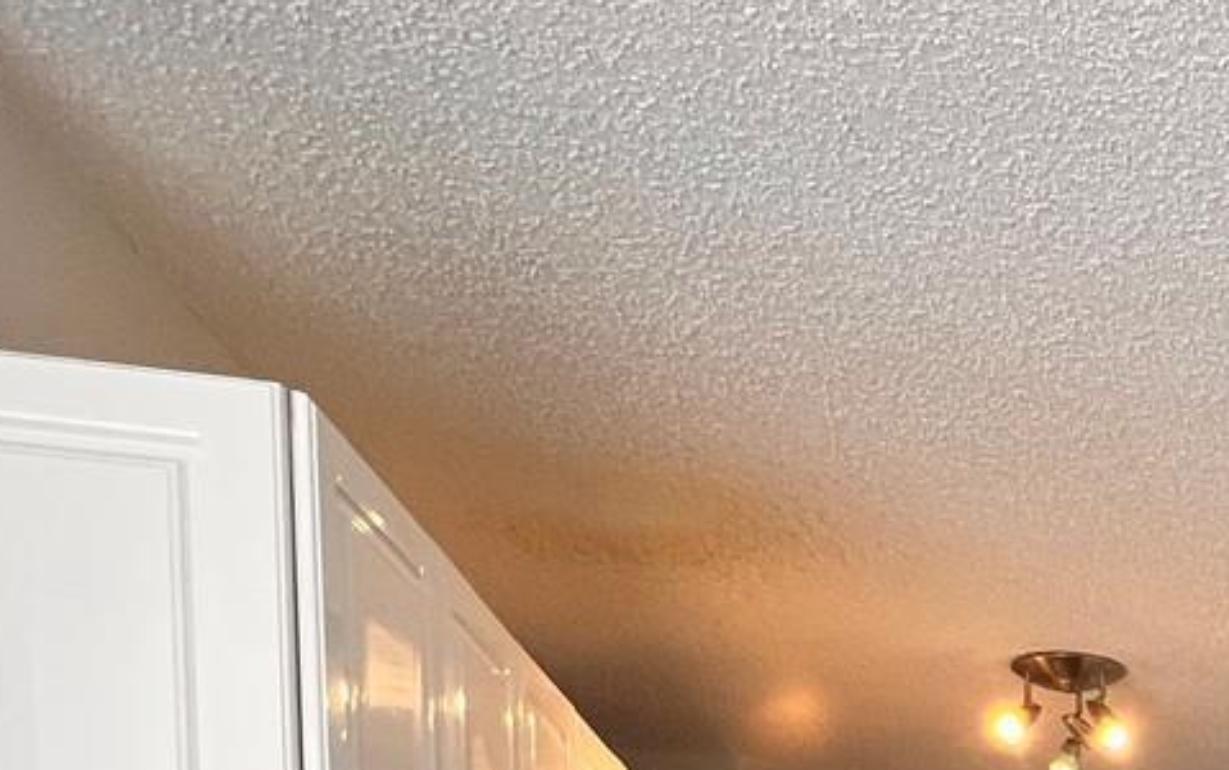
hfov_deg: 35.6
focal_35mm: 46
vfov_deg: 22.3
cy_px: 1199
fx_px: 1542
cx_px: 1419
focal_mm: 1.57
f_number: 1.8
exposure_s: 1/60
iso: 160
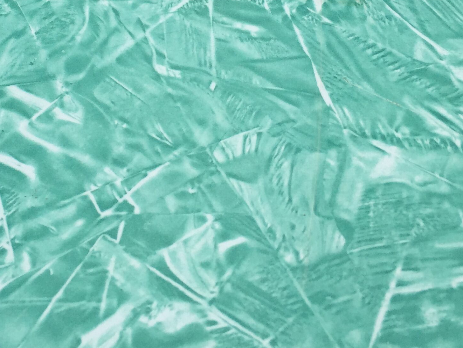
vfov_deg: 21.6
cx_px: 139
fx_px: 869
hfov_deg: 29.5
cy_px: -22
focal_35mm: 65
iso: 32
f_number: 2.2
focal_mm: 4.15
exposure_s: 1/732
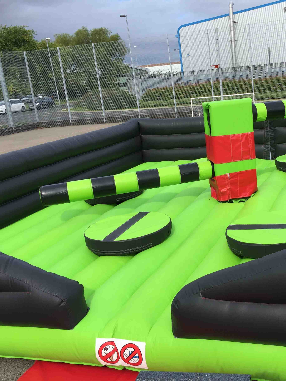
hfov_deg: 35.7
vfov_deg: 47.9
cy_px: 191
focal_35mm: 39
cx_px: 225
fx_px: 430
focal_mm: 4.15
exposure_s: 1/1582
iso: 32
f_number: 2.2
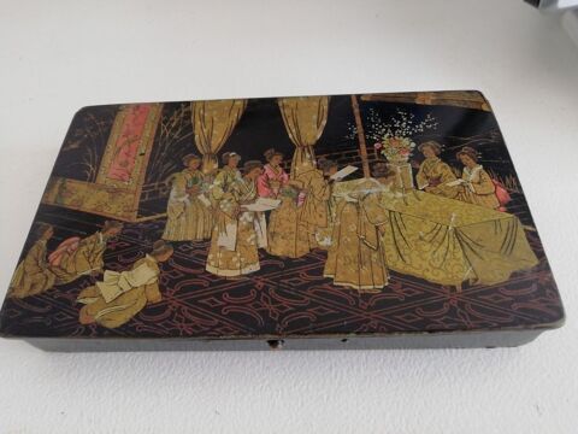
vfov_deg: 53.1
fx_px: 434
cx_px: 289
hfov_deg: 67.3
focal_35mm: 26
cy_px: 217
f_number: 2.2
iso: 320
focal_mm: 3.21
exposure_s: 1/25
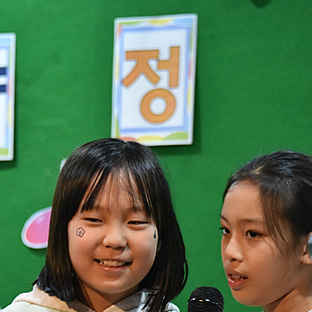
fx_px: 2794
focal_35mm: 274
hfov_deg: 6.4
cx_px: 163
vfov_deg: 6.4
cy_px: 236
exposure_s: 1/125
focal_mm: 125
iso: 5600
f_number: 5.6
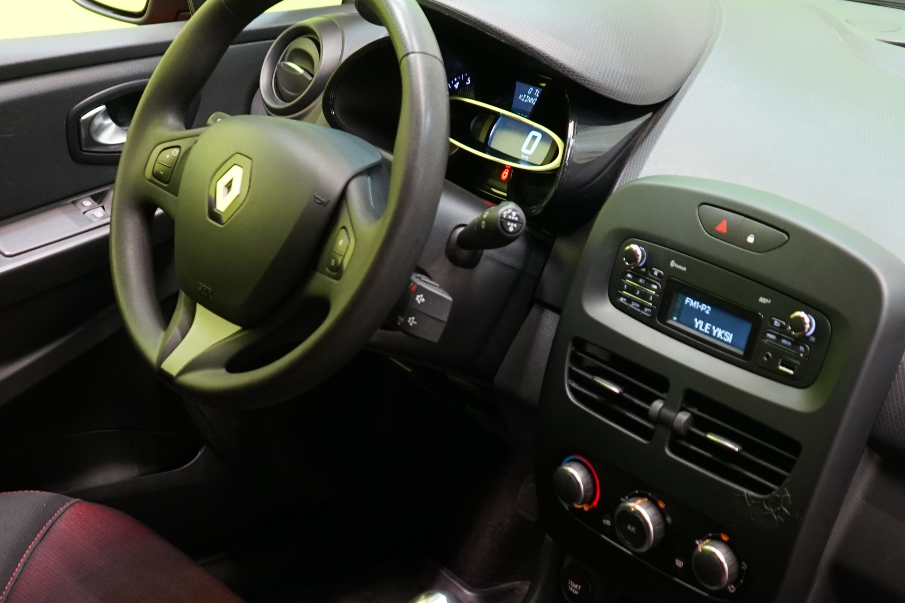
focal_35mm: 56
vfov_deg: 23.9
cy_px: 474
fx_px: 1408
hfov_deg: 35.6
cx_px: 462
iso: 1000
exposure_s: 1/30
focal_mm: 28
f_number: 3.5
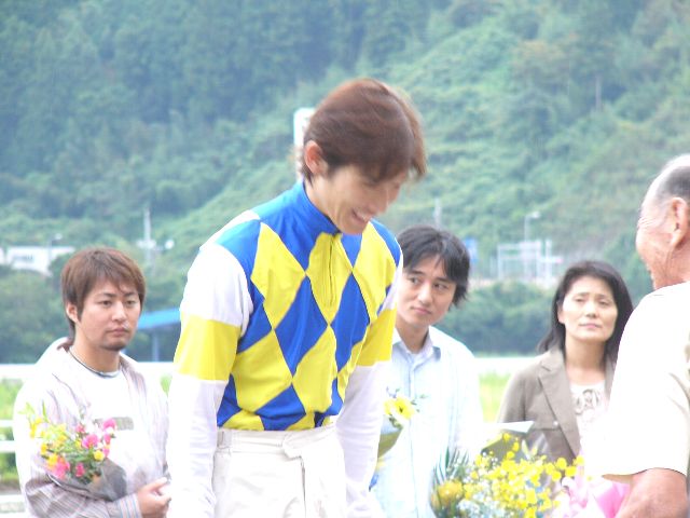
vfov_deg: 6.6
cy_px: 259
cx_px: 345
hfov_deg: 8.8
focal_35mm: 224
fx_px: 4465
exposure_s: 1/40
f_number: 2.8
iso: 50
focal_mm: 37.3
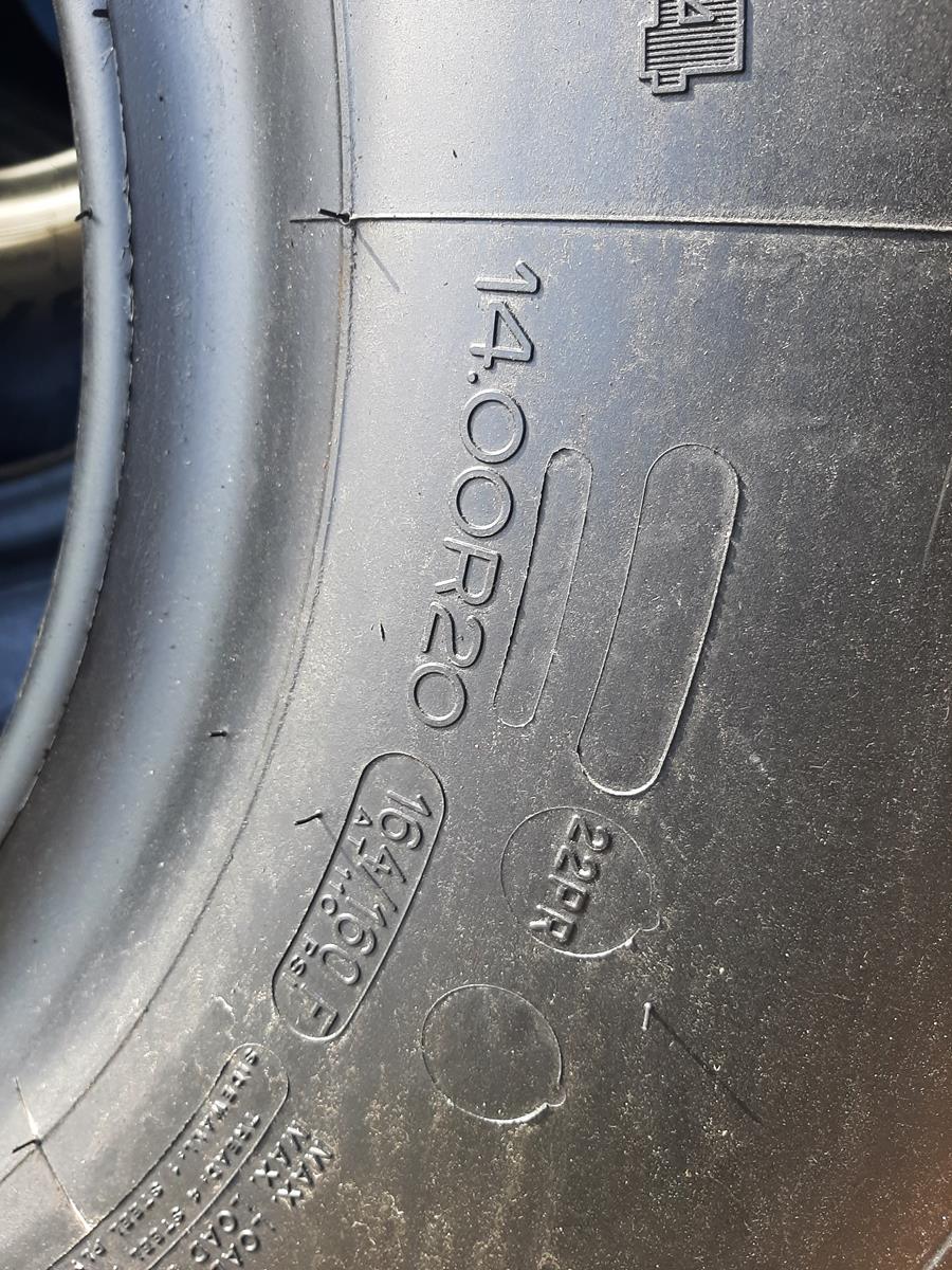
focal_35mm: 26
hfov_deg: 53.1
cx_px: 476
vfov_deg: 67.3
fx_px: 953
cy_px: 635
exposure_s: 1/216
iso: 40
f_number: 1.7
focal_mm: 3.93
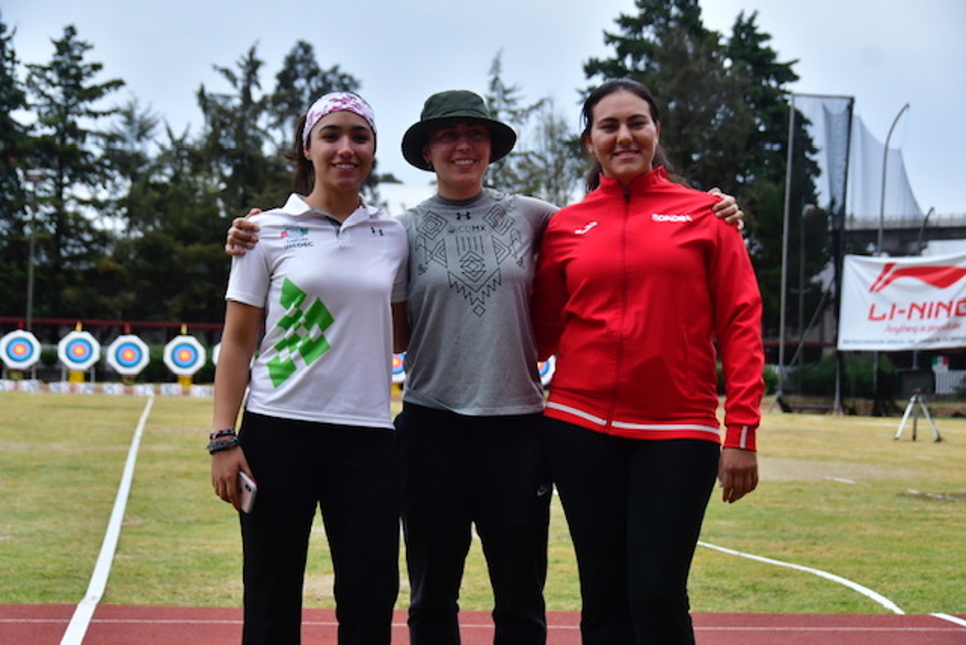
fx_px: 1932
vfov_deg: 18.9
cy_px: 322
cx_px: 483
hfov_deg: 28.1
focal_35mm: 72
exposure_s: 1/2000
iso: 800
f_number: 4.5
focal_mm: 48
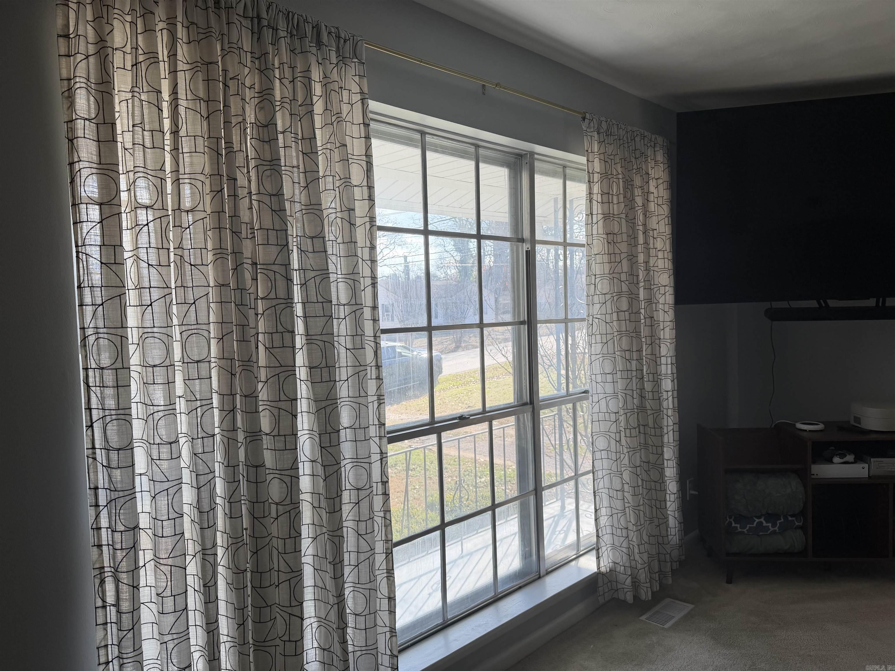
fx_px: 621
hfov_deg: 71.6
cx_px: 448
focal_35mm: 24
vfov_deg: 56.8
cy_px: 336
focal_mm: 6.76
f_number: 1.78
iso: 80
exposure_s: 1/501
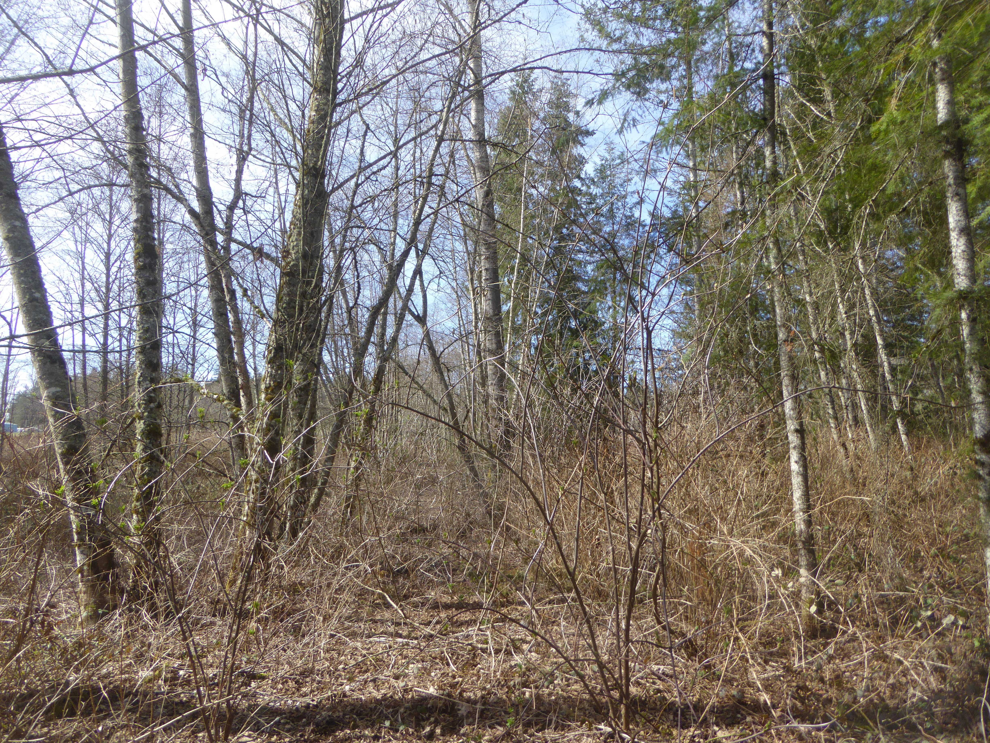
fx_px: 686
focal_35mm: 24
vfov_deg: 56.8
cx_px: 495
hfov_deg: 71.6
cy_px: 372
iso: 100
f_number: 3.3
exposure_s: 1/320
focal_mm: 4.3
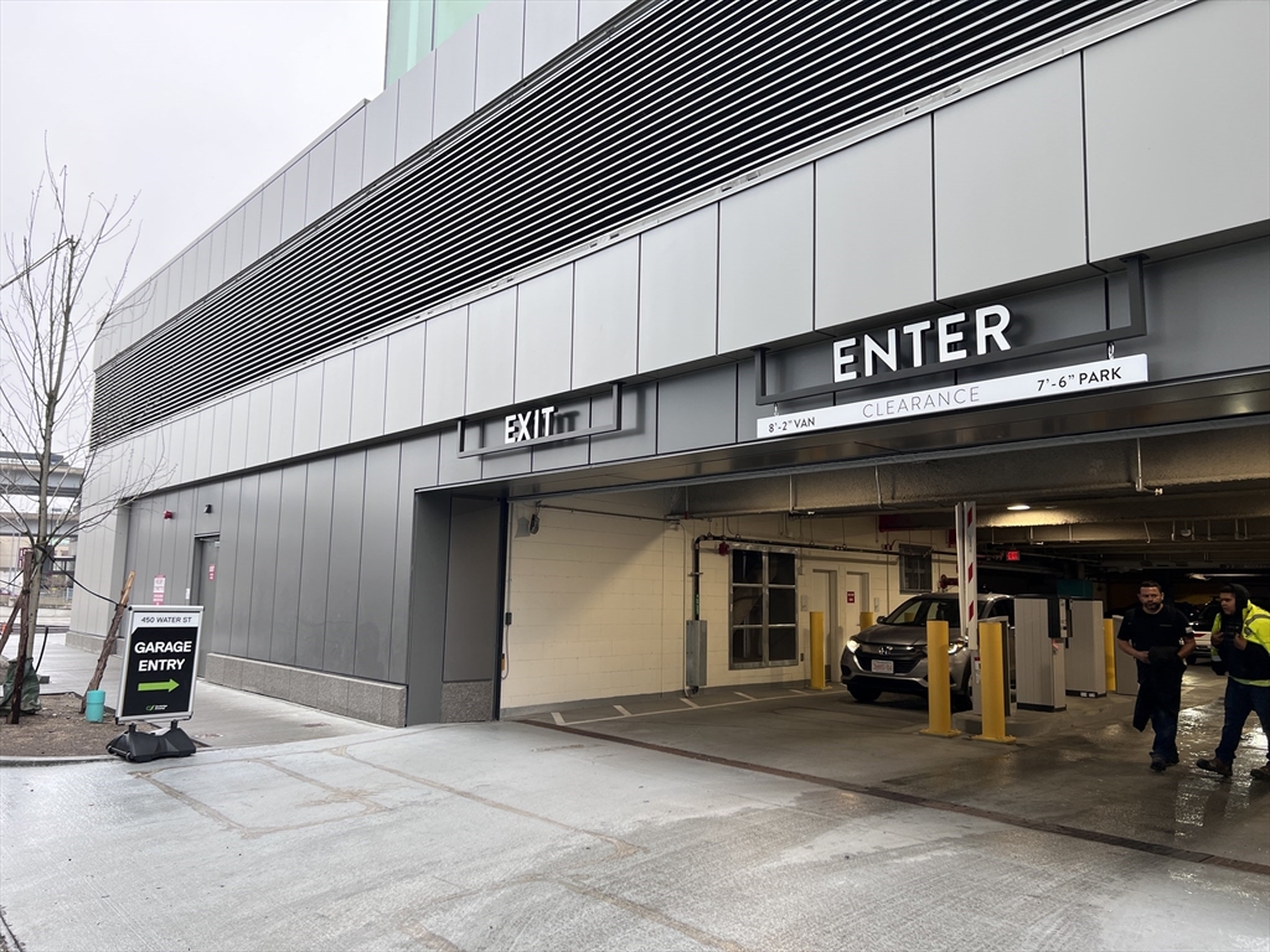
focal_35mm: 26
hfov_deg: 67.3
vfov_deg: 53.1
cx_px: 635
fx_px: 954
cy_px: 476
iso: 40
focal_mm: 5.7
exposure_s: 1/173
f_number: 1.5
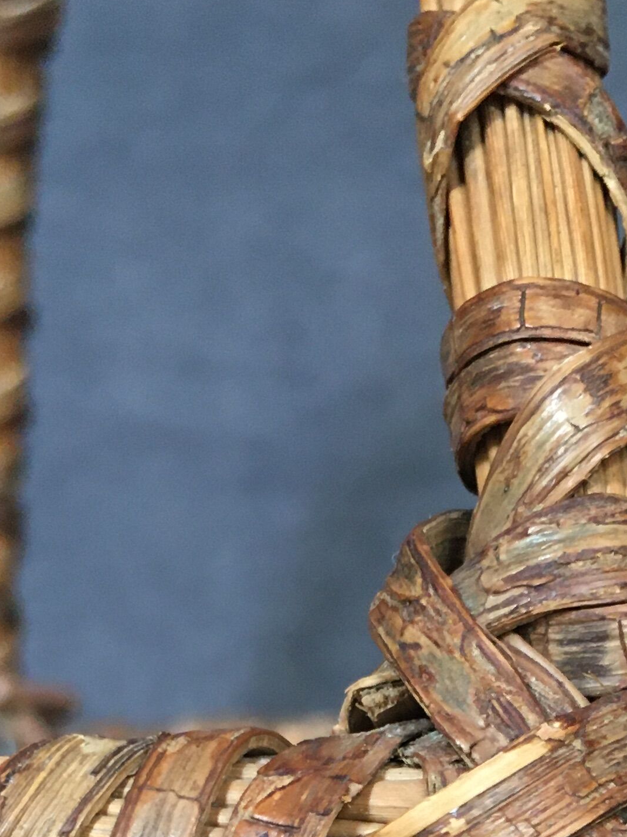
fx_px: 1981
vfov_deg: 21.6
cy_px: 1085
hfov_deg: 17.8
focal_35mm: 82
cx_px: 517
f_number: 2.2
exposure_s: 1/33
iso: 160
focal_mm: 4.15
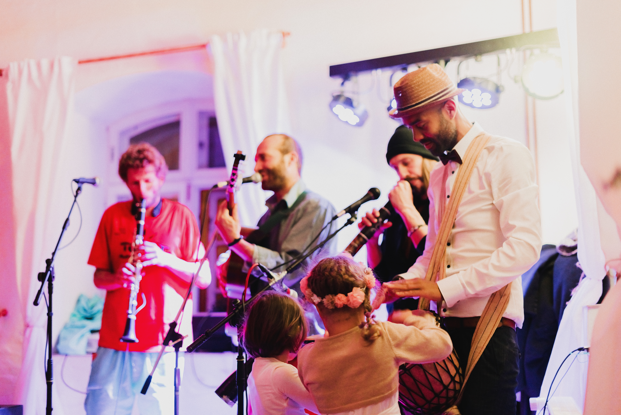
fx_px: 863
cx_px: 310
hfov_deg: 39.6
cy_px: 208
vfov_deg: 27.0
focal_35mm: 50
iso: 5000
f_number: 1.8
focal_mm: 50
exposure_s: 1/125
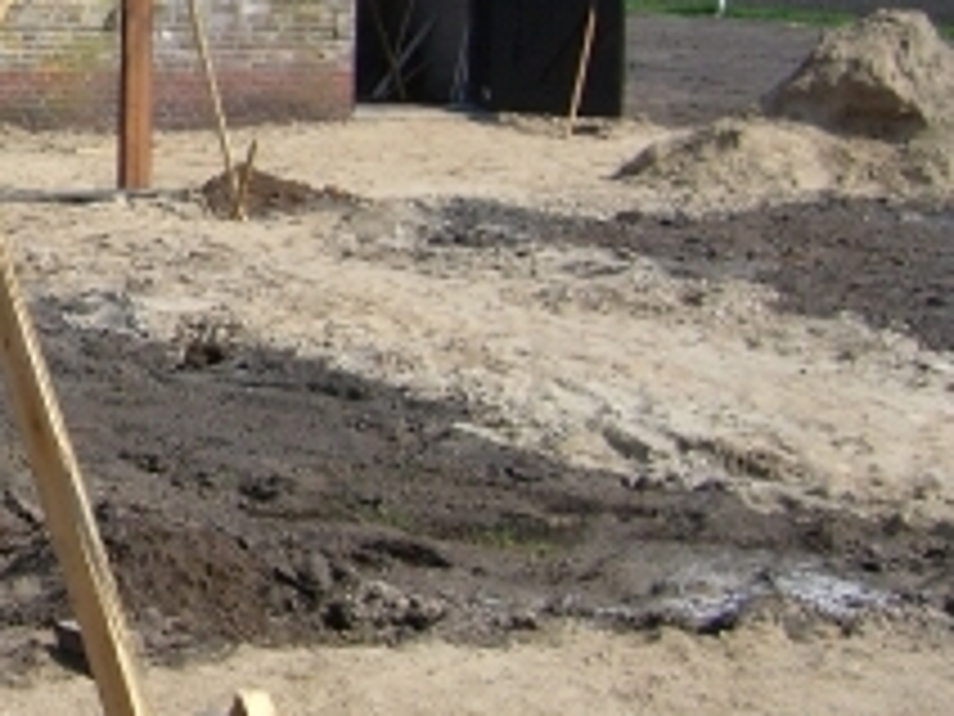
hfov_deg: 18.3
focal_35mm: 99
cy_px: 59
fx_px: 2728
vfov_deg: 14.8
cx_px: -324
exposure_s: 1/400
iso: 100
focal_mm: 5.8
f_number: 5.6
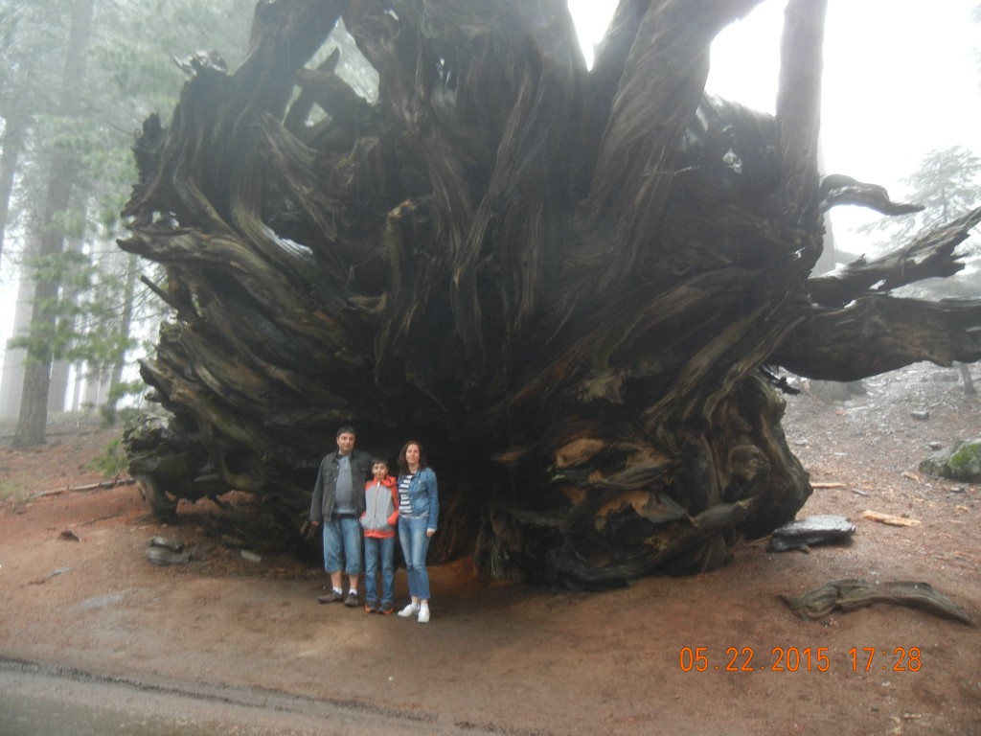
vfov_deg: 46.8
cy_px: 368
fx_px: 850
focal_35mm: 30
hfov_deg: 60.0
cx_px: 490
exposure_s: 1/30
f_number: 3.5
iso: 200
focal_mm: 5.4
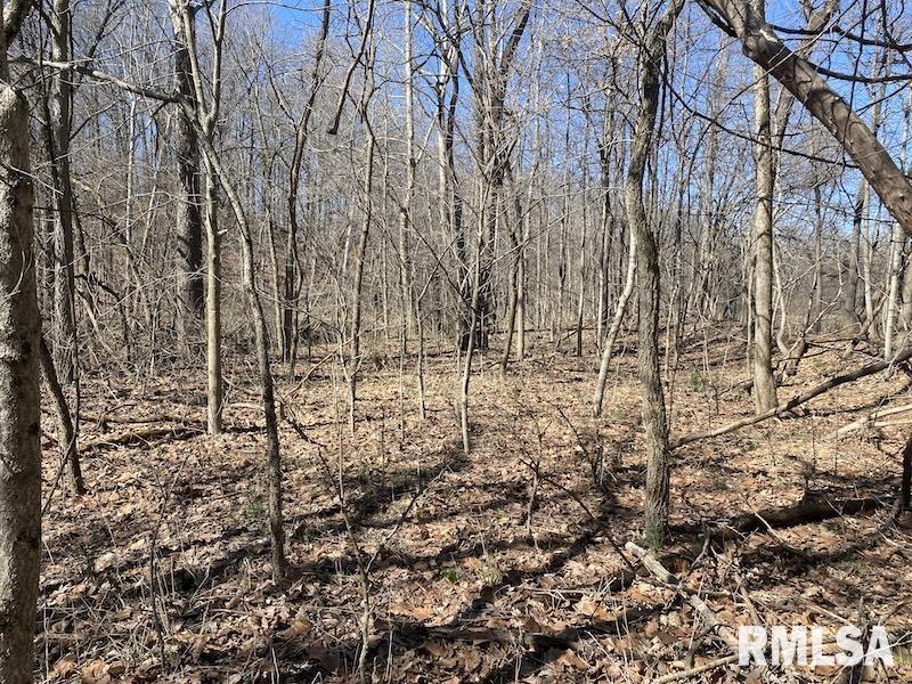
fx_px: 685
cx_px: 456
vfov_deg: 53.1
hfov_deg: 67.3
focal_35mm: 26
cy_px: 342
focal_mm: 4.25
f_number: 1.8
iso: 32
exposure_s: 1/1157
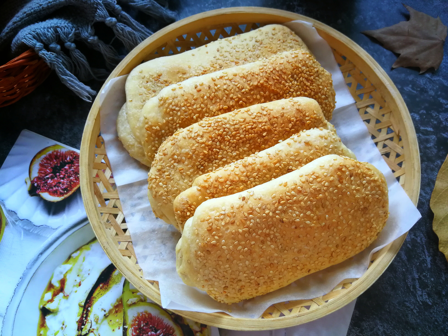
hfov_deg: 65.3
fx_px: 349
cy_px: 168
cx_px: 224
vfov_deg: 51.4
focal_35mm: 27
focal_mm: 3.95
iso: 125
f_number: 2.2
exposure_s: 1/50
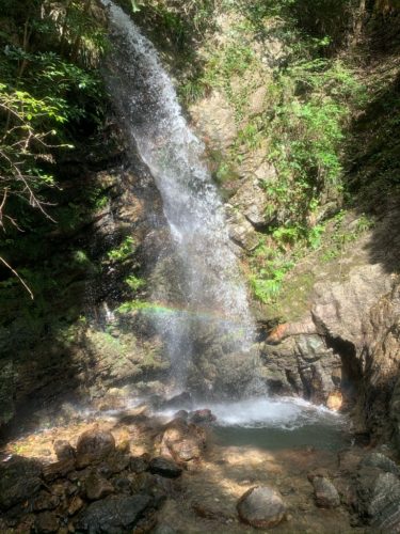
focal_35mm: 26
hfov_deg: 53.1
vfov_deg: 67.3
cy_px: 267
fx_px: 401
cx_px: 200
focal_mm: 4.25
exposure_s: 1/364
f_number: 1.8
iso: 25
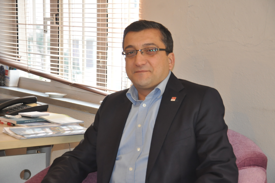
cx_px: 138
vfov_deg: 13.0
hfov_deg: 19.5
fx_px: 801
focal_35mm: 105
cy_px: 92
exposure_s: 1/80
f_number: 5.3
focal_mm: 70
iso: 800
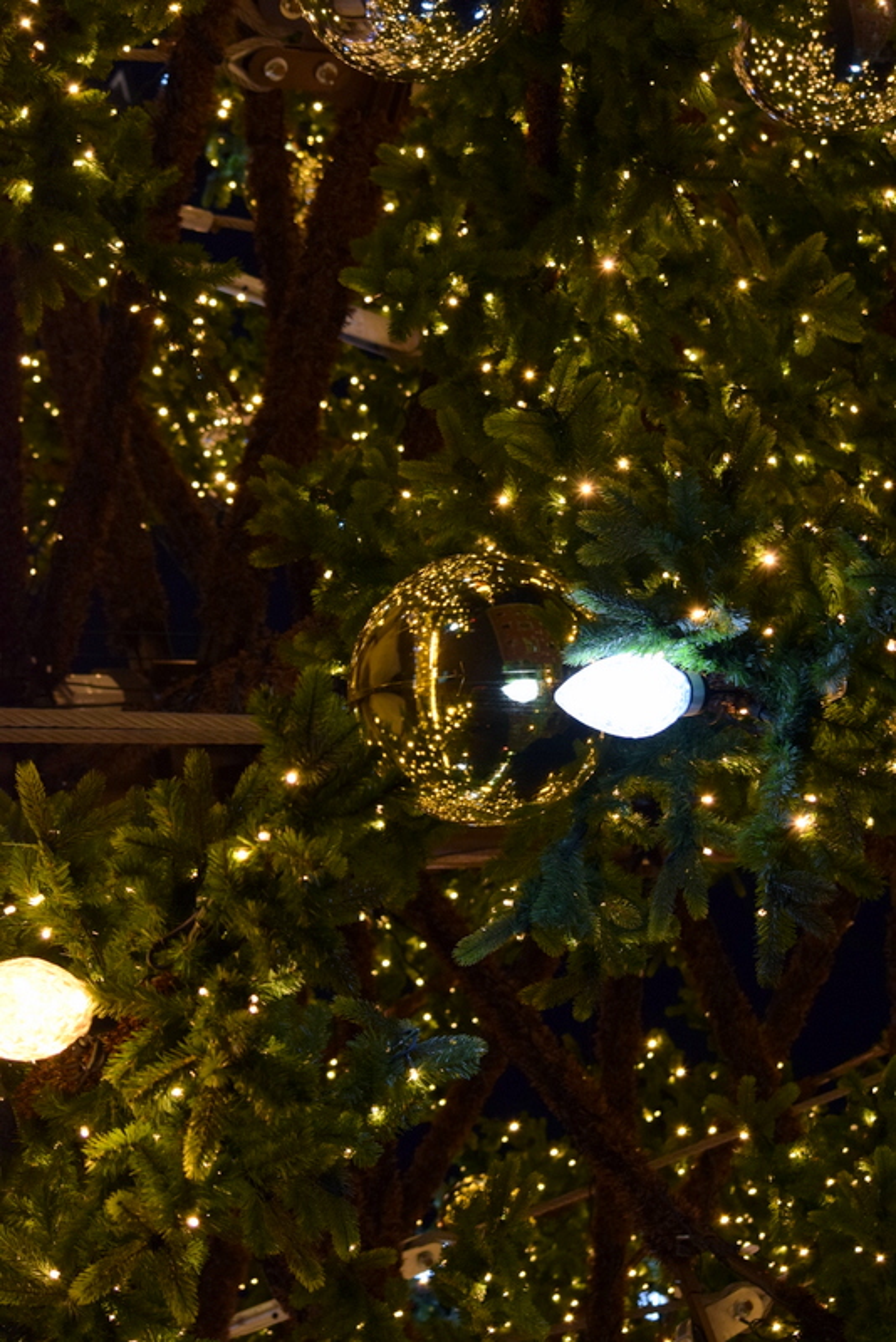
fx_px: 3077
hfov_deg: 16.6
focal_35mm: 82
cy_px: 671
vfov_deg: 24.6
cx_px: 448
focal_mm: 55
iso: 1100
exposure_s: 1/15
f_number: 6.3
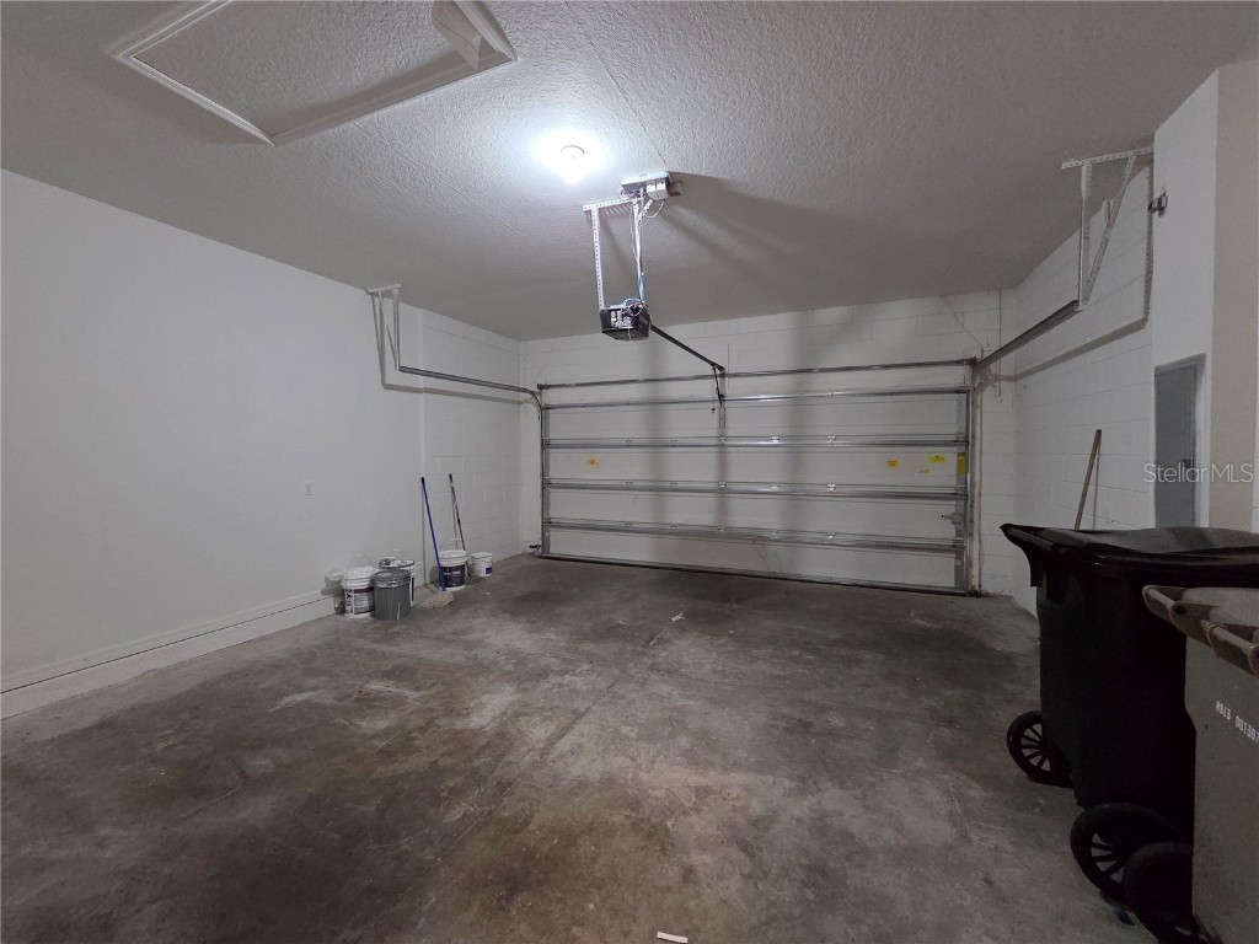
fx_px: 473
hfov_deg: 106.2
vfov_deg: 89.9
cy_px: 472
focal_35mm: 13
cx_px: 630
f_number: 2.2
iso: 1250
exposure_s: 1/40
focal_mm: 2.2
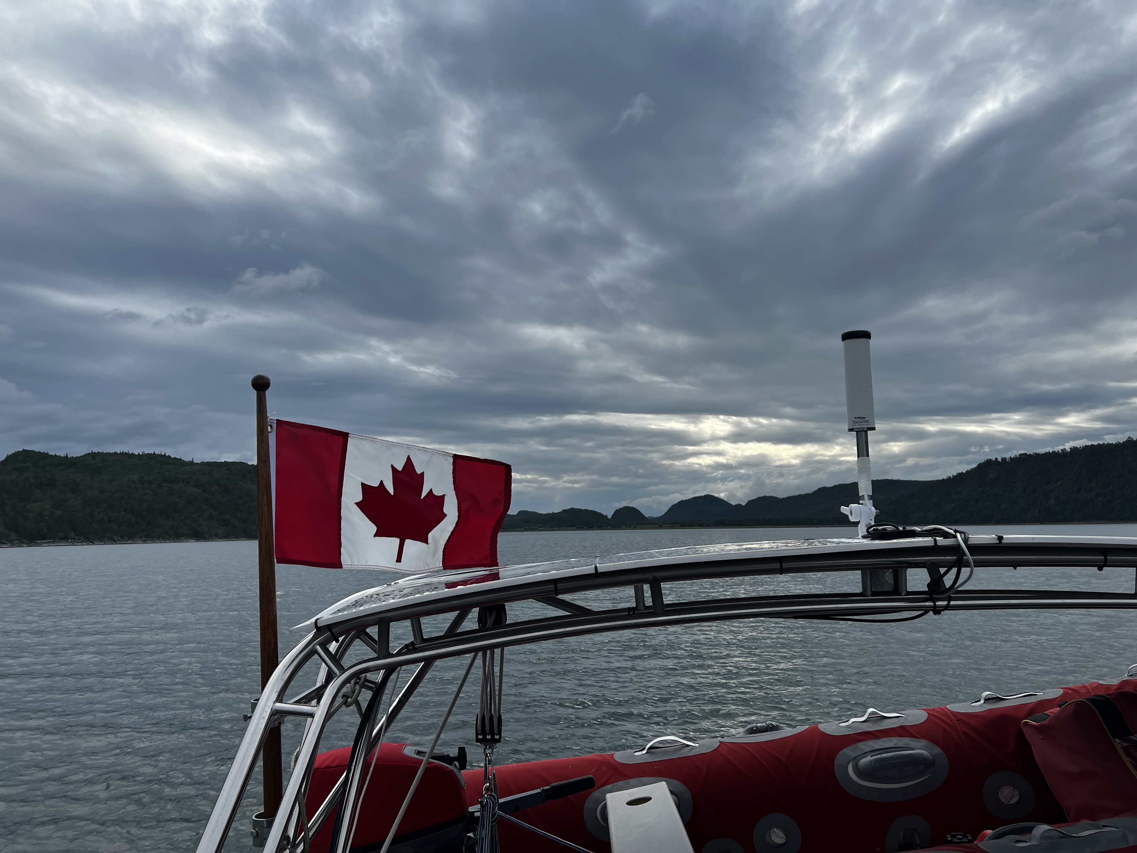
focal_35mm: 26
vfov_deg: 53.1
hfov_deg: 67.3
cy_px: 426
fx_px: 854
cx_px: 568
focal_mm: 5.7
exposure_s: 1/3968
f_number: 1.5
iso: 50
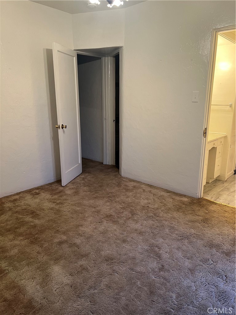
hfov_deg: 53.1
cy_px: 158
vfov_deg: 67.3
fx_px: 236
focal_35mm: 26
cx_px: 118
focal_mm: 5.7
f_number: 1.5
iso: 200
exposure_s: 1/60
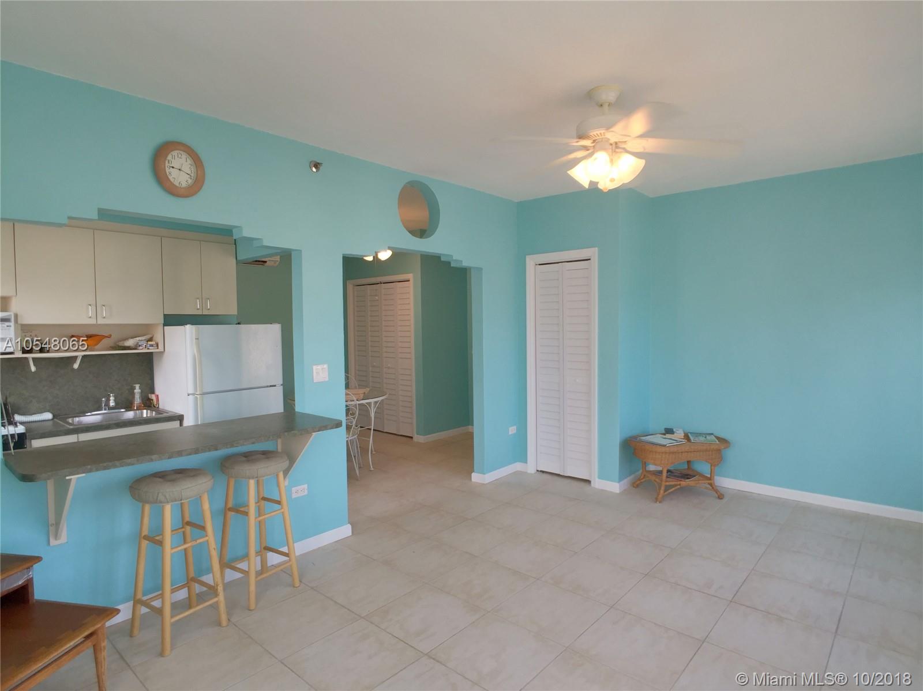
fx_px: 773
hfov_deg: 61.7
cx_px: 462
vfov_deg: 48.2
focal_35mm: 29
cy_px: 346
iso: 40
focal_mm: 4.15
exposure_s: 1/120
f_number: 2.2
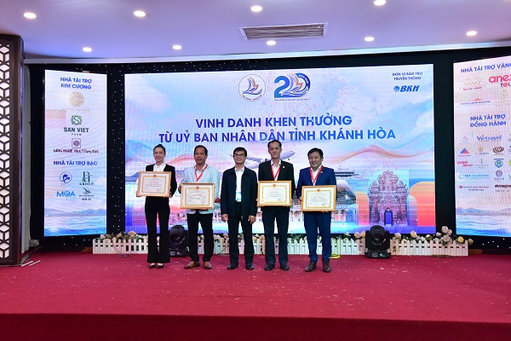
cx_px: 256
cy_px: 170
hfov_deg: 54.4
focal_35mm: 35
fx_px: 497
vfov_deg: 37.9
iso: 3200
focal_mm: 35
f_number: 10
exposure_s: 1/200
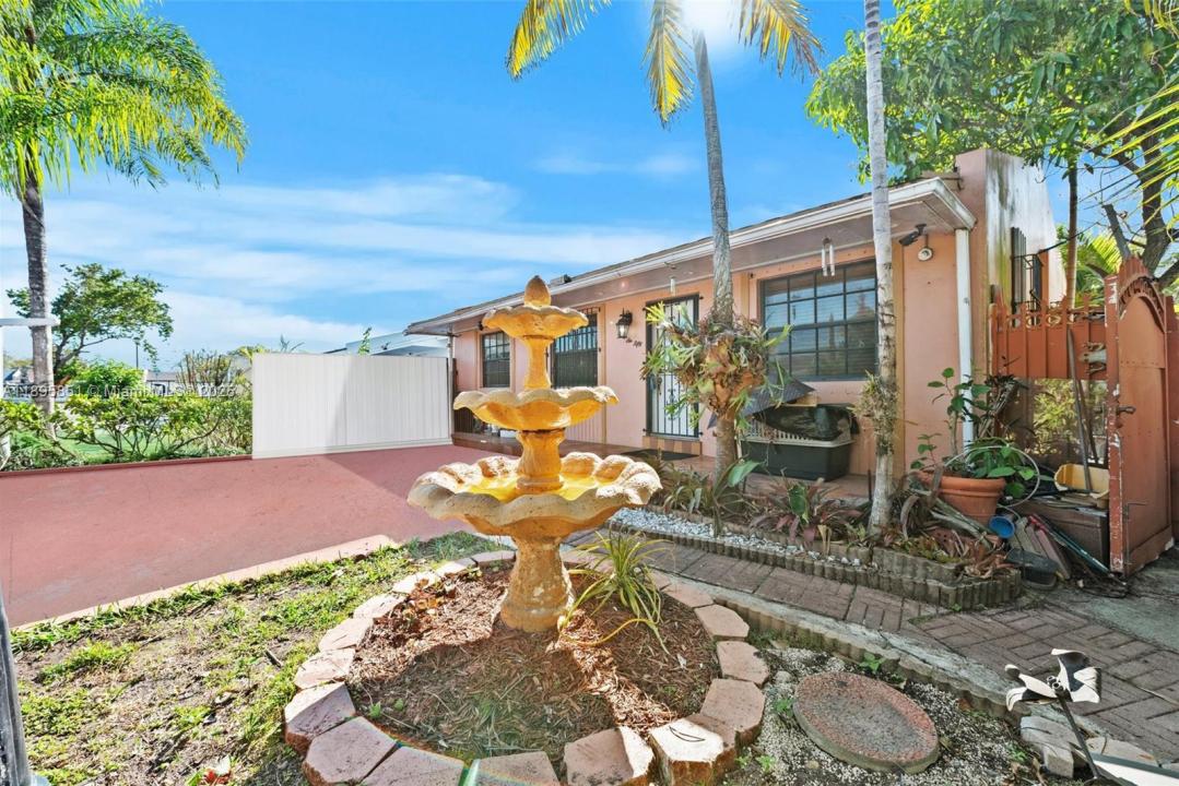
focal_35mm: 14
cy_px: 393
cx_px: 590
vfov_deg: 81.2
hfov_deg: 104.2
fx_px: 459
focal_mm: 14
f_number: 7.1
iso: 100
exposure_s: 1/160
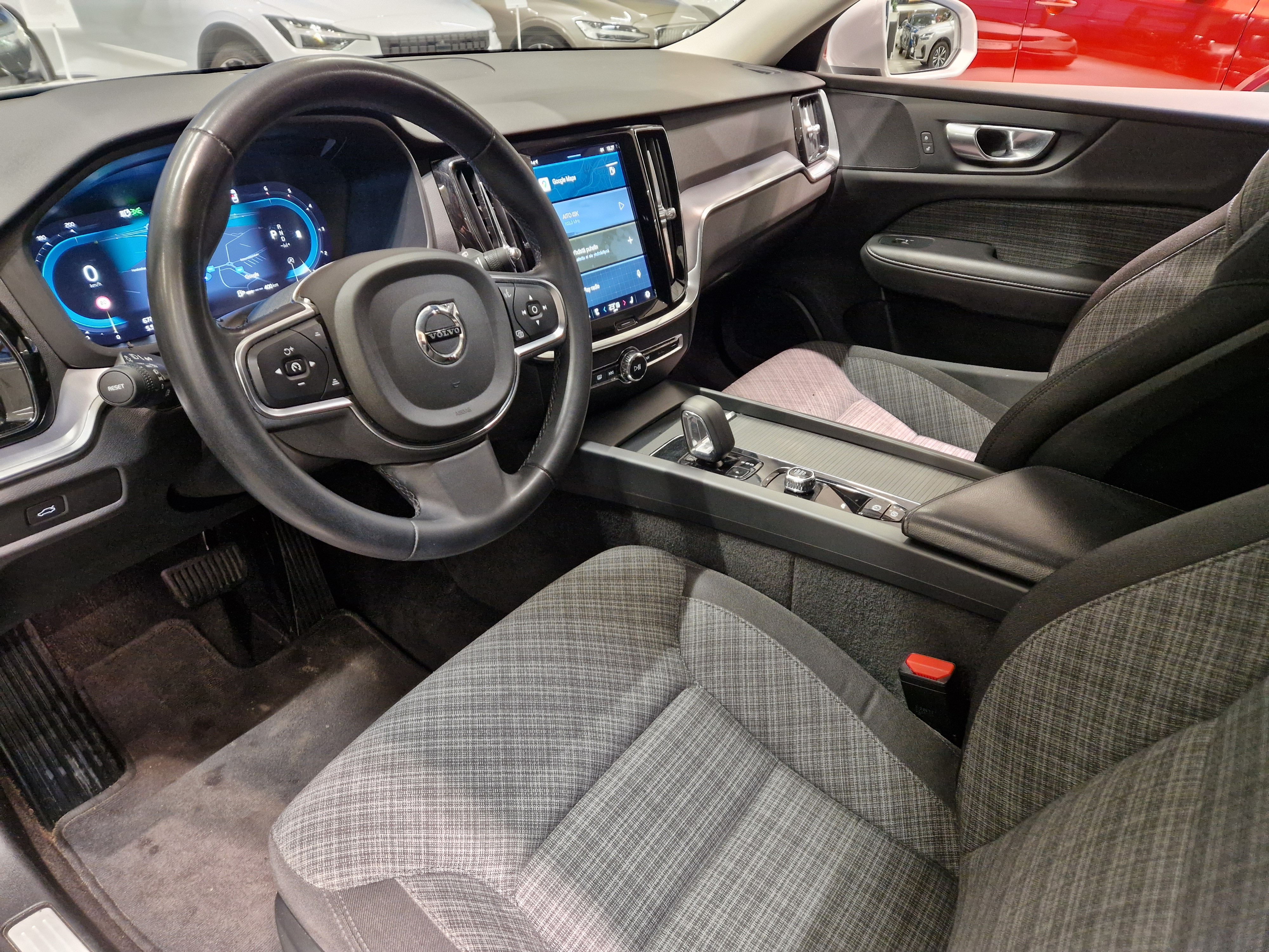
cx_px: 634
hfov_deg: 73.9
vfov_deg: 58.9
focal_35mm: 23
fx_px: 843
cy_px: 476
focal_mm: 5.4
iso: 800
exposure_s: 1/100
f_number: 1.8
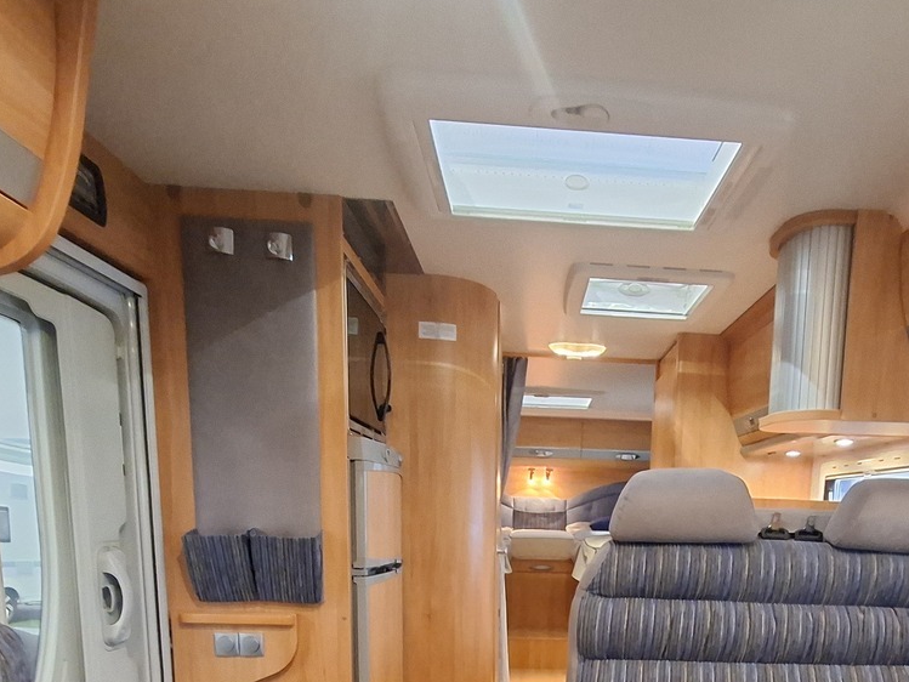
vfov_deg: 48.5
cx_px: 561
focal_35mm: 25
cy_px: 627
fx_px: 657
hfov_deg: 68.4
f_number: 2.2
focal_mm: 1.74
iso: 640
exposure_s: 1/20
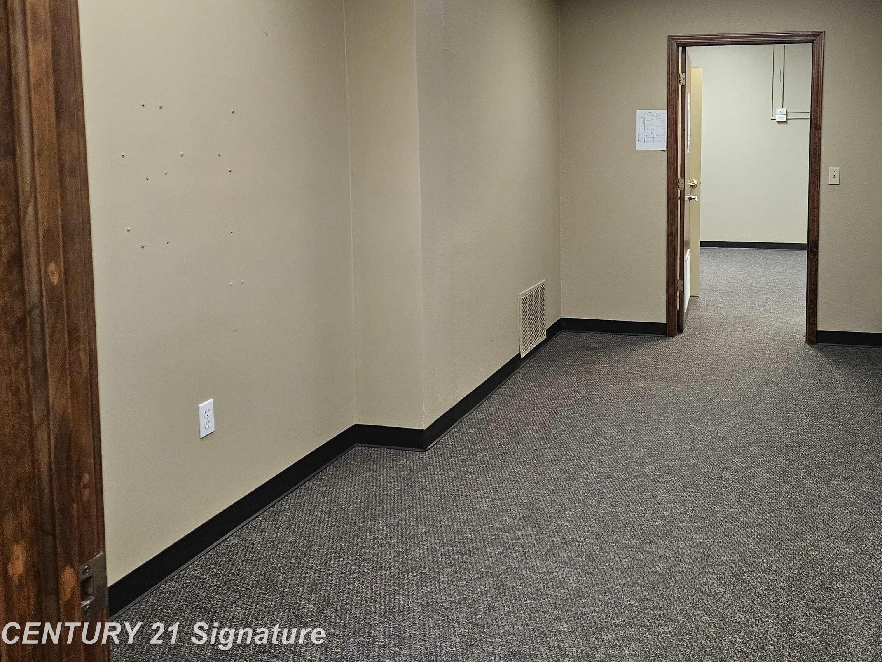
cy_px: 207
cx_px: 596
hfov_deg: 54.1
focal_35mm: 33
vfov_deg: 42.2
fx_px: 841
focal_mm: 5.4
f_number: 1.8
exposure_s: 1/120
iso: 500
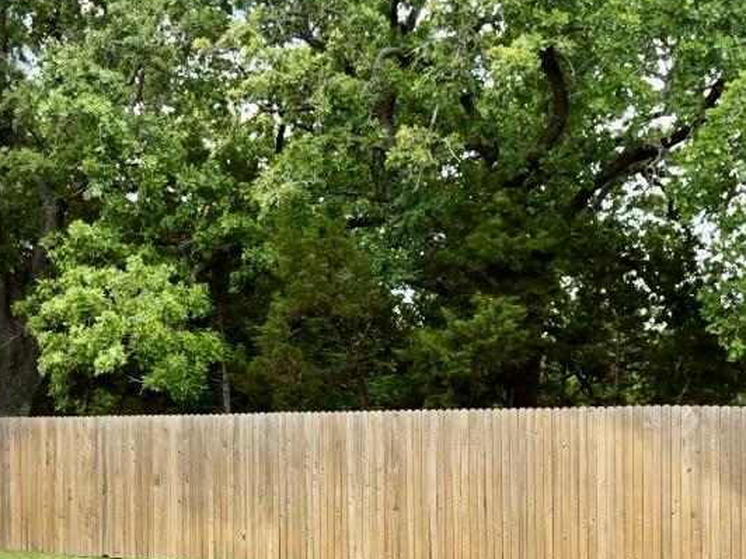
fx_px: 1121
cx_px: 279
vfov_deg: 27.3
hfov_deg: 36.6
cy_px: 474
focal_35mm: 52
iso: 25
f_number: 1.8
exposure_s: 1/666
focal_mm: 3
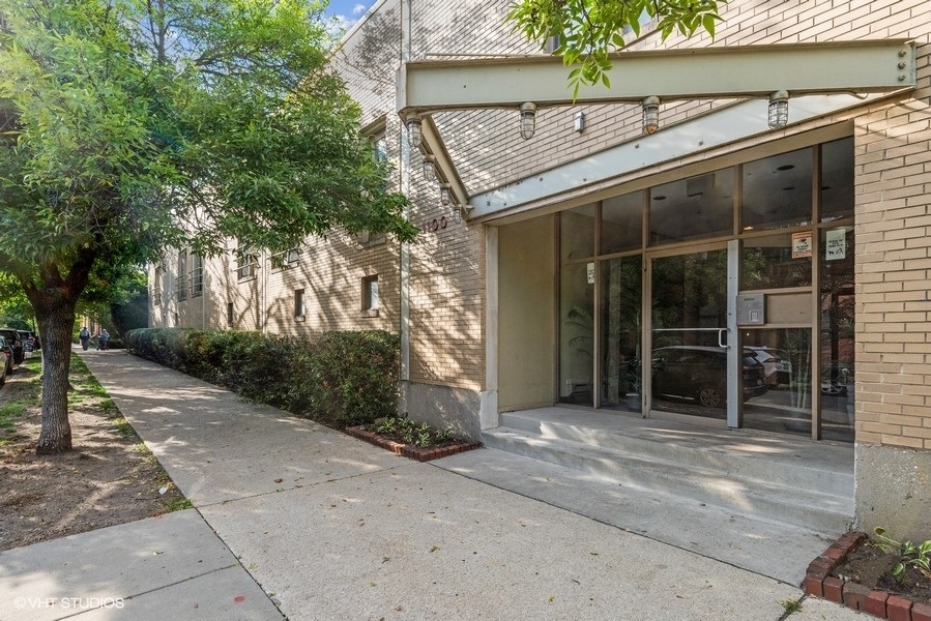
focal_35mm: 19
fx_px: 491
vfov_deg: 64.6
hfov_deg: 86.9
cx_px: 466
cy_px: 310
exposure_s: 1/320
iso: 400
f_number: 8
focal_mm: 19
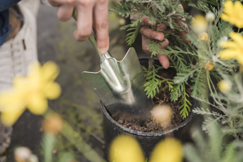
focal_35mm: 55
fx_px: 371
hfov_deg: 36.2
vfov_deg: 24.7
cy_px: 81
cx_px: 122
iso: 100
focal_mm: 55
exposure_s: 1/320
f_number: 2.8
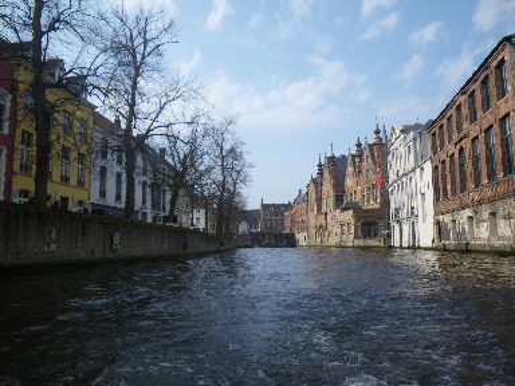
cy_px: 193
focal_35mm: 28
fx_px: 417
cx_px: 258
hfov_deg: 63.4
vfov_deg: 49.7
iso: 50
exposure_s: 1/320
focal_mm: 5
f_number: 4.2
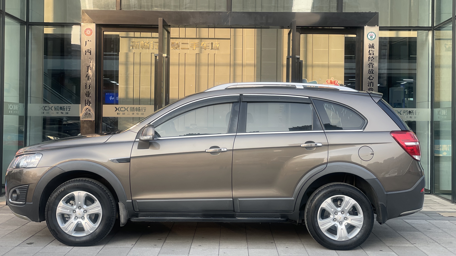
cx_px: 227
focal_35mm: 57
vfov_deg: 21.1
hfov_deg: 36.6
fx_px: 689
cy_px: 114
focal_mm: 6
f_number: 2
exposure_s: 1/322
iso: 32
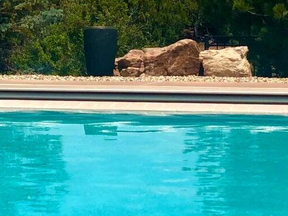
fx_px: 1830
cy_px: 86
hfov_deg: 8.8
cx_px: -161
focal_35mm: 220
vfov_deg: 6.8
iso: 16
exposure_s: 1/1779
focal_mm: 6
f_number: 2.4
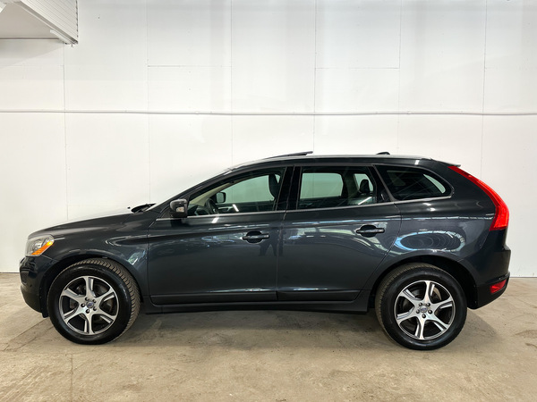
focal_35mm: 24
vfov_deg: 56.8
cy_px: 201
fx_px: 372
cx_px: 268
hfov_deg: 71.6
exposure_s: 1/100
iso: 160
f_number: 1.8
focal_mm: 6.86
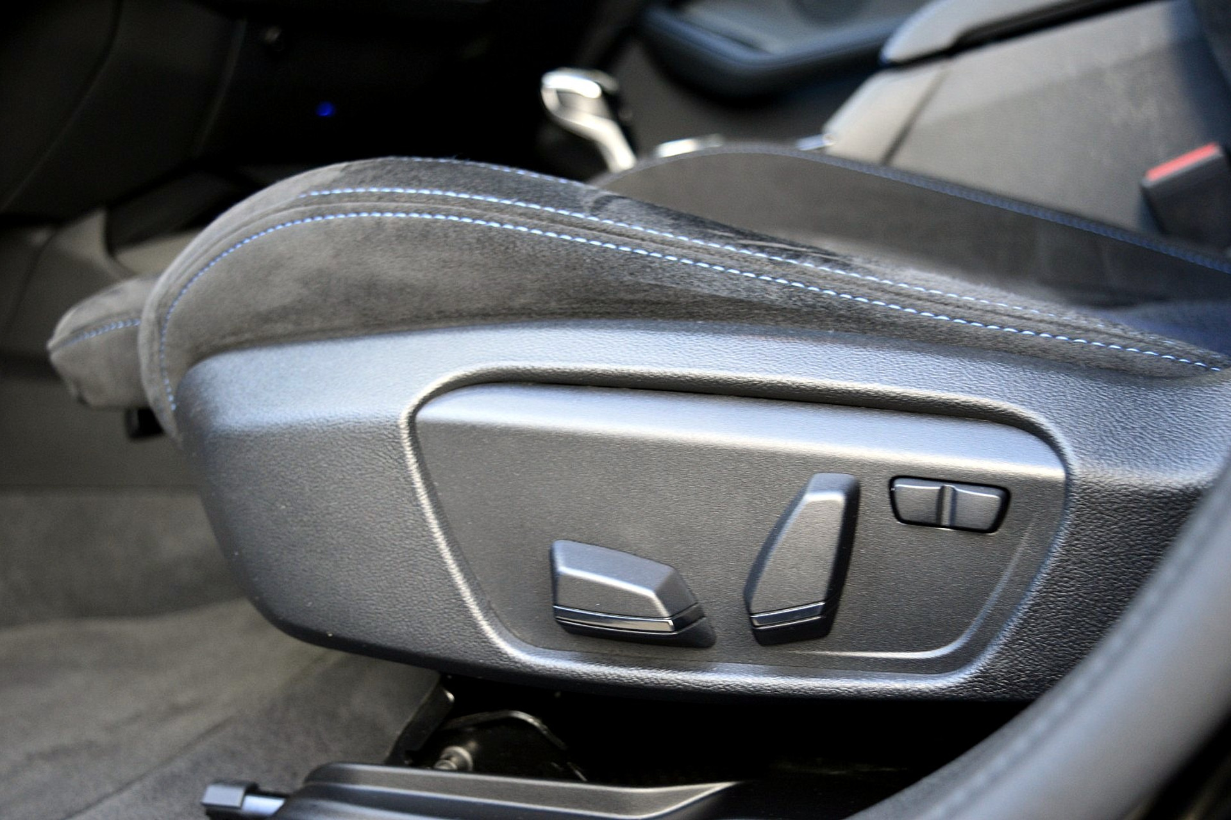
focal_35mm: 44
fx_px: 1487
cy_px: 410
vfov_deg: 30.8
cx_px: 616
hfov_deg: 45.0
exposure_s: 1/40
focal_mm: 29
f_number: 4.2
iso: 800
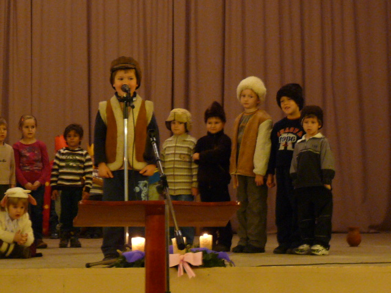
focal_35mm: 90
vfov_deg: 16.4
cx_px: 196
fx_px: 1017
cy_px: 146
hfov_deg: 21.8
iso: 400
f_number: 3.2
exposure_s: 1/8
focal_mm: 9
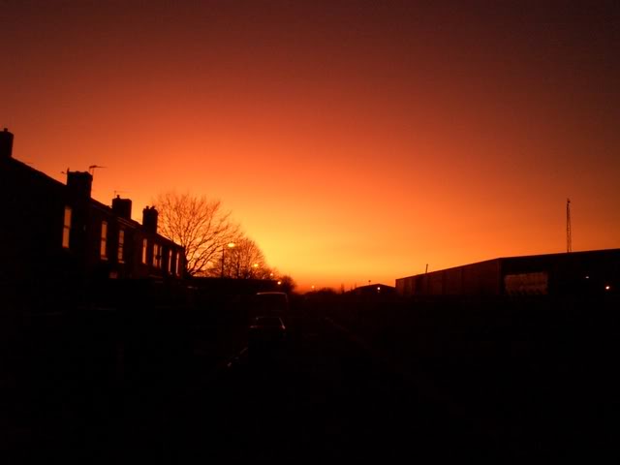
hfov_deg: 51.4
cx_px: 310
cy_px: 232
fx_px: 645
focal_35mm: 36
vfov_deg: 39.7
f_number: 4
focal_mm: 4.8
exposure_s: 1/80
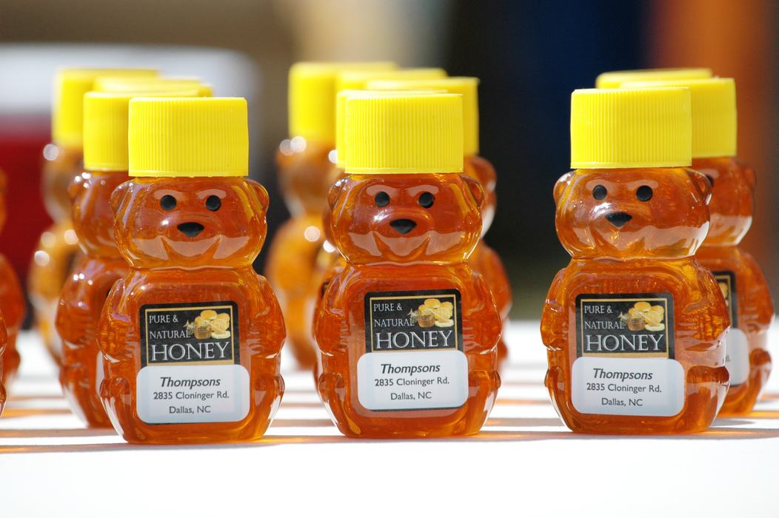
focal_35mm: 300
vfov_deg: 4.6
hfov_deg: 6.9
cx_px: 390
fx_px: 6487
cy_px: 259
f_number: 8
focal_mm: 200
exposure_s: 1/1000
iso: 400
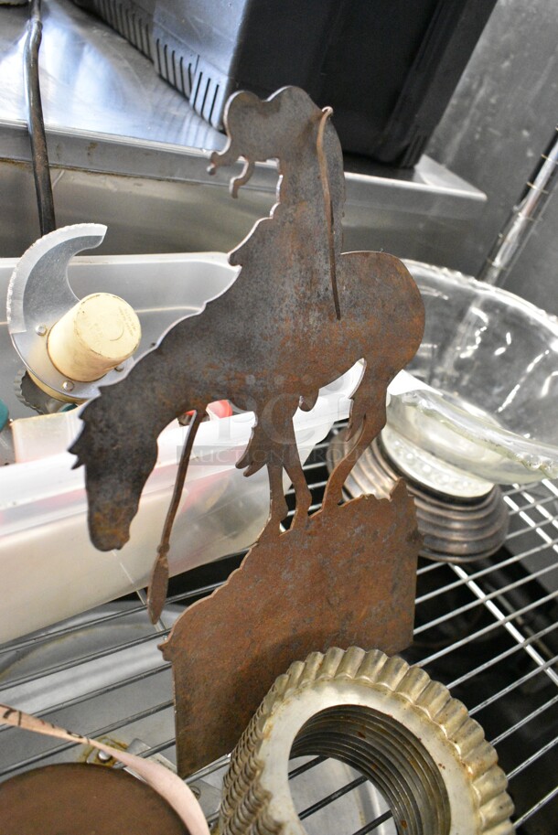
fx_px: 696
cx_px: 279
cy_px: 418
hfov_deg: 43.7
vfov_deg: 61.9
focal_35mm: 30
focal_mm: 20
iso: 6400
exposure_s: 1/80
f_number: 4.5
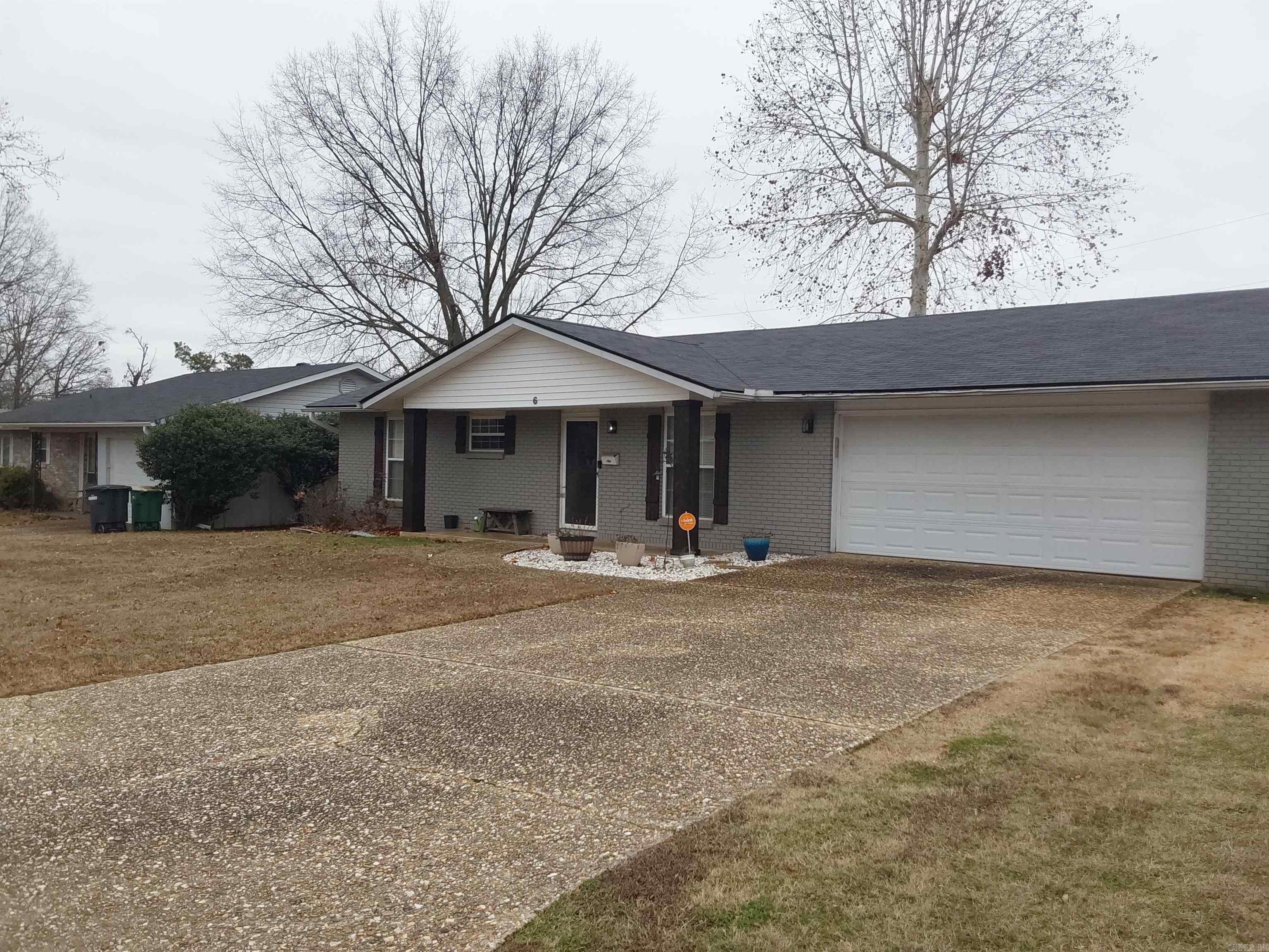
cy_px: 476
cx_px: 634
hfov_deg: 63.4
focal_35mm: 28
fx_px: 1026
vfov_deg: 49.7
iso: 50
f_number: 1.9
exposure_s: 1/775
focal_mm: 2.91
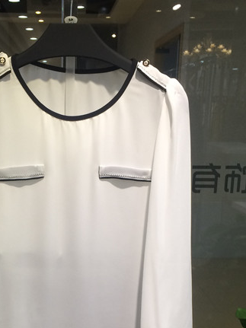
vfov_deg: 30.8
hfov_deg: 23.8
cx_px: 67
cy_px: 266
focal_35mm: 61
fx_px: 578
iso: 32
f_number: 2.2
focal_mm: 4.15
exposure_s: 1/40
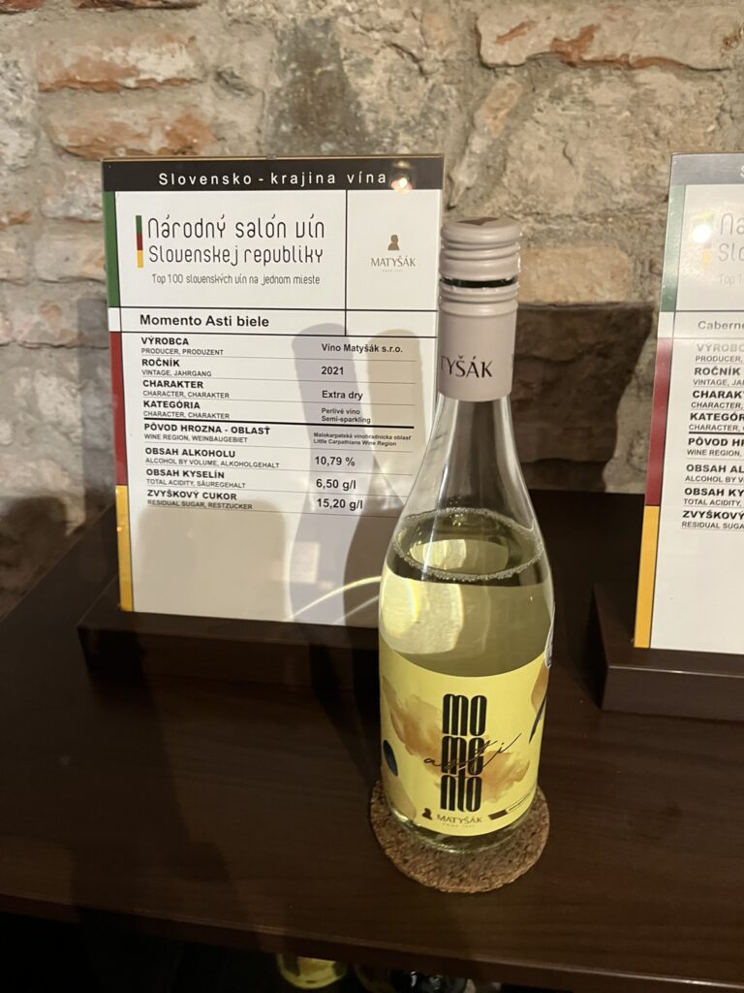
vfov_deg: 67.3
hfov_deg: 53.1
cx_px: 372
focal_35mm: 26
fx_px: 745
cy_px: 496
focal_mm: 5.1
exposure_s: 1/50
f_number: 1.6
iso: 500
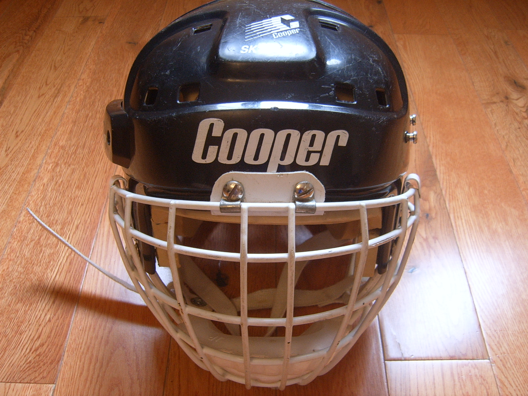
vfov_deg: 40.7
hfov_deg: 52.6
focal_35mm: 35
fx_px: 534
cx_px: 264
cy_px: 198
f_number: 2.8
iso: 100
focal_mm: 5.8
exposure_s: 1/30
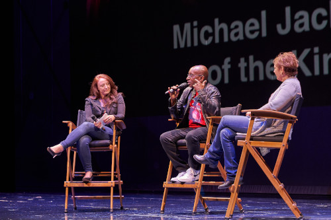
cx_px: 166
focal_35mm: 105
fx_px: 965
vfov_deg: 13.0
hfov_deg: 19.5
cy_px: 110
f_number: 2.8
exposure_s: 1/100
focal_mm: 70
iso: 2000
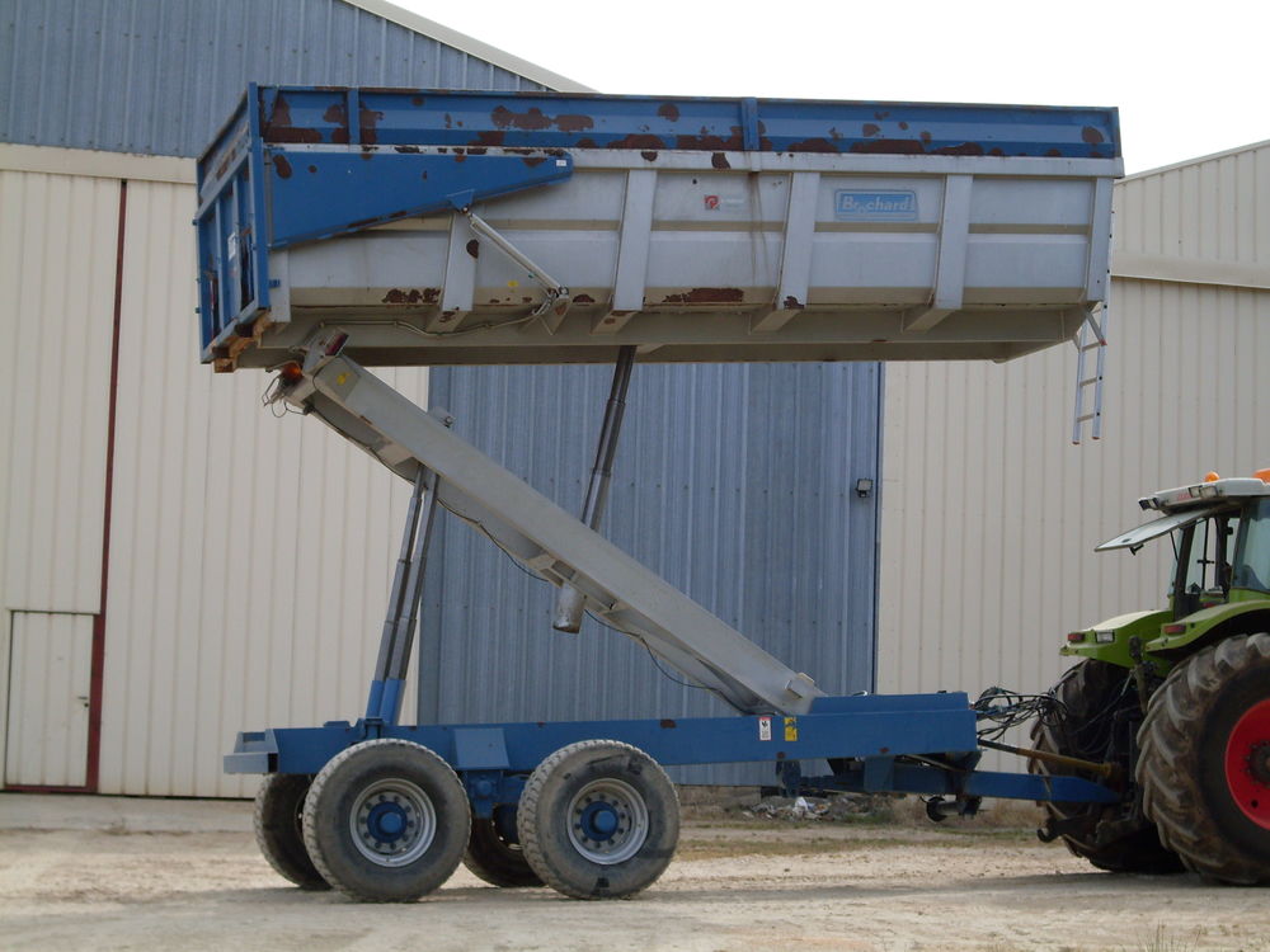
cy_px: 476
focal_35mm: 81
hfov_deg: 24.1
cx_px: 635
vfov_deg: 18.2
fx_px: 2972
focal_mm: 13.5
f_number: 4
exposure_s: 1/500
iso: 80
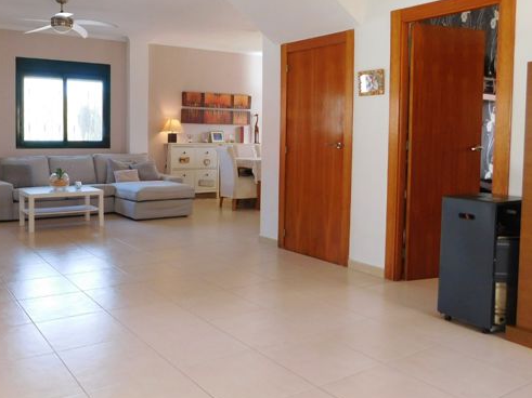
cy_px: 160
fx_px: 507
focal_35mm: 33
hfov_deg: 54.3
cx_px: 181
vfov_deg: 42.7
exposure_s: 1/40
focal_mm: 4
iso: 125
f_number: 3
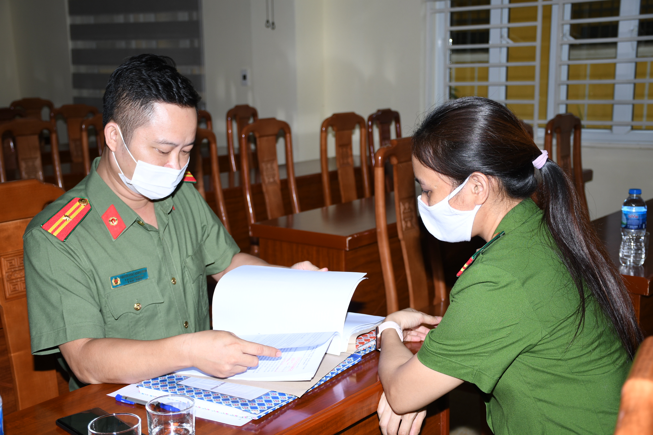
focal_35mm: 51
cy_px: 218
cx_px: 326
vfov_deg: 26.5
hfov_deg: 38.9
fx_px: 925
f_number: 4.2
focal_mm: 34
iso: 200
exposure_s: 1/200
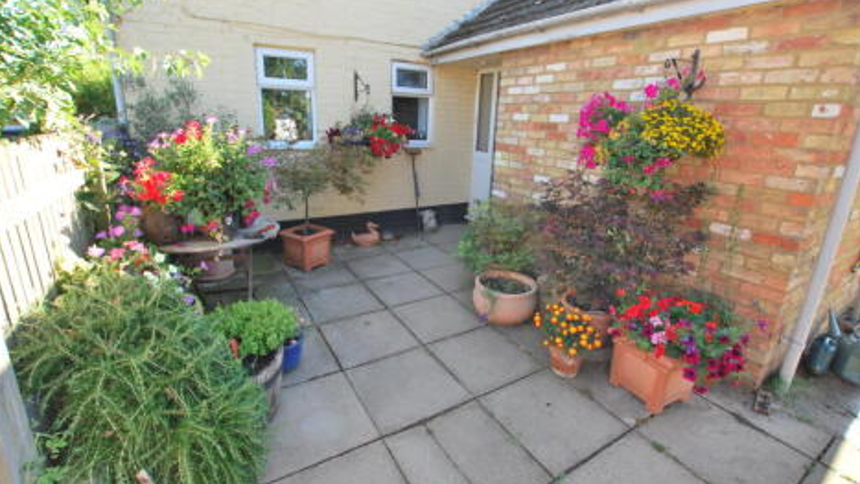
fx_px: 365
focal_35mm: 16
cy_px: 224
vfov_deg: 67.0
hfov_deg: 99.4
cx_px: 425
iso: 200
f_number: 5.6
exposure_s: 1/125
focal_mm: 10
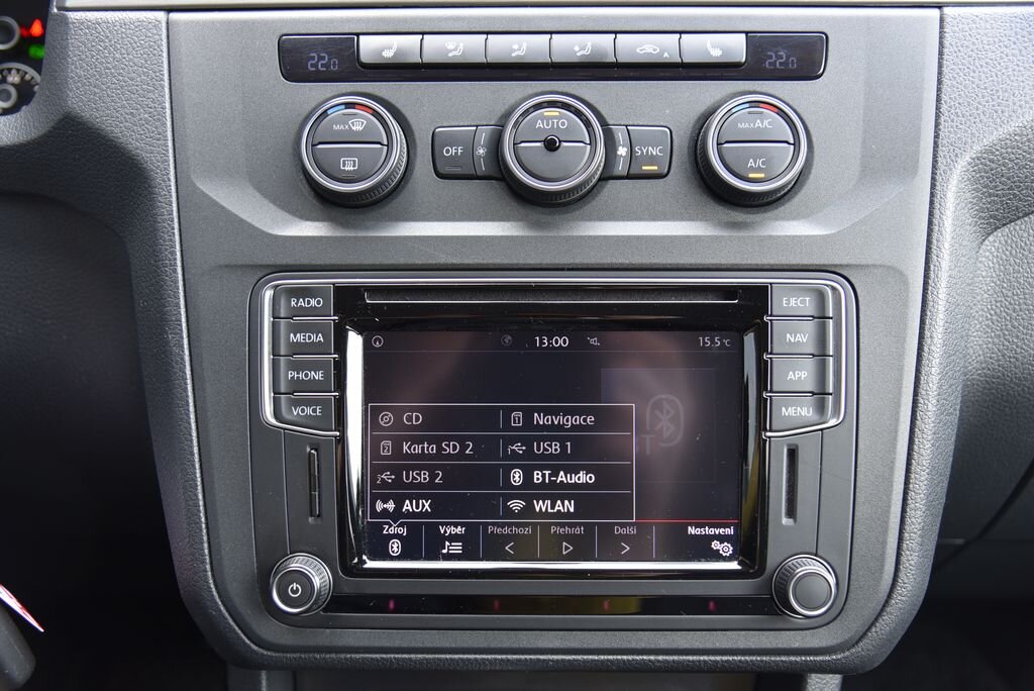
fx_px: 1006
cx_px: 517
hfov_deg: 54.4
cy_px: 346
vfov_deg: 37.9
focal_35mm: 35
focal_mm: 35
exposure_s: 1/40
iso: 500
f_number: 4
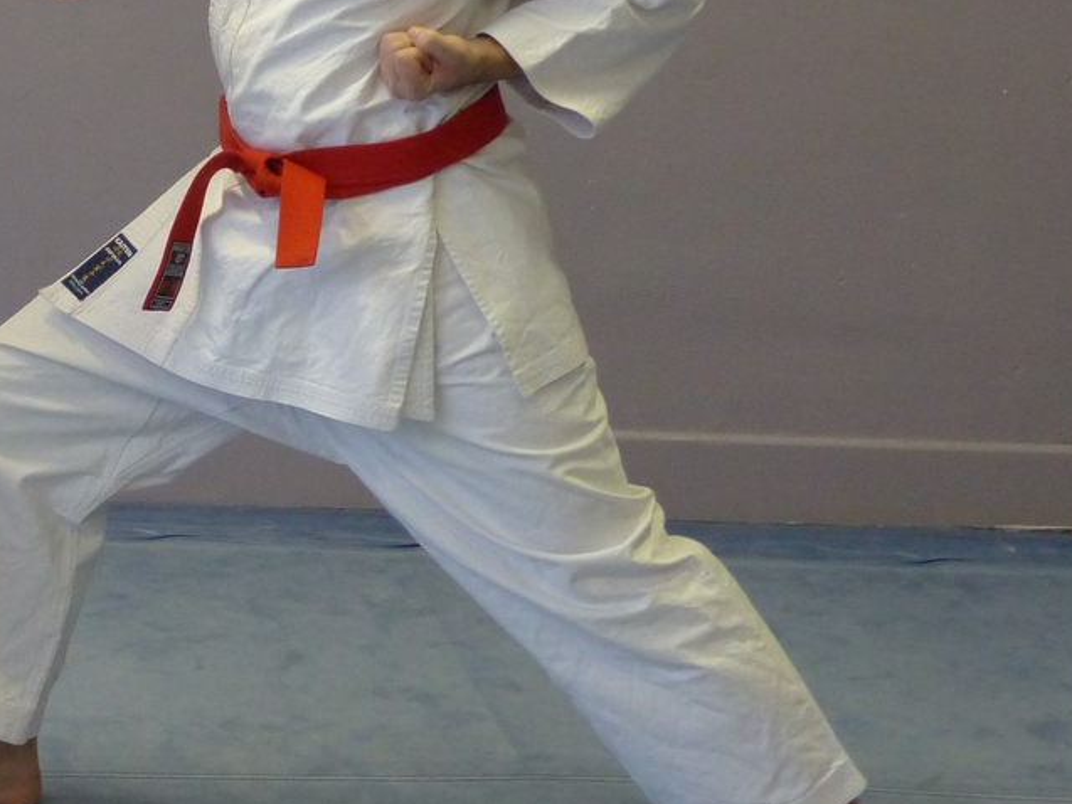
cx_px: 12
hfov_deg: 17.0
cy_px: 227
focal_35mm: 113
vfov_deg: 13.1
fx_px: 3500
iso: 400
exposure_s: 1/60
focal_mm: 9.1
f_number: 2.8
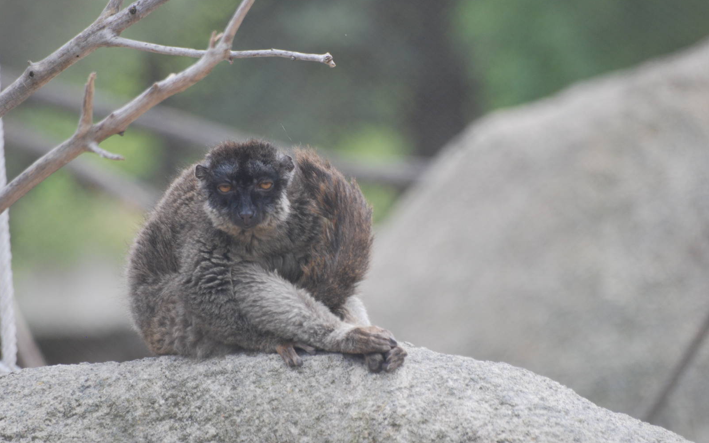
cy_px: 228
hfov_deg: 4.6
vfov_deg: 2.9
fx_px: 8888
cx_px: 354
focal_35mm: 460
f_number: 5.6
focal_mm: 300
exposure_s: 1/320
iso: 400
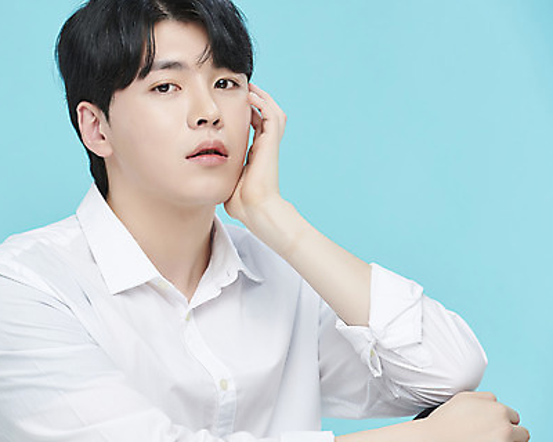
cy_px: 232
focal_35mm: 218
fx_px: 3568
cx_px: 140
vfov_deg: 7.1
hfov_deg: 8.8
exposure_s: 1/125
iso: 64
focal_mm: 155
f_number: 8
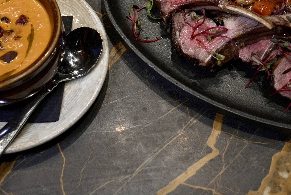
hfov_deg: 28.8
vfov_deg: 19.0
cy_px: 2
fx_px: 566
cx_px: 153
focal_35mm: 70
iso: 1000
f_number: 5.6
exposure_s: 1/60
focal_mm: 34
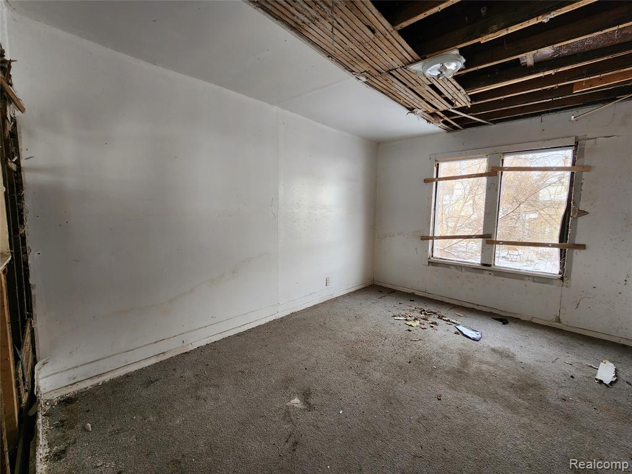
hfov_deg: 106.2
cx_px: 316
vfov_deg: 89.9
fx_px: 237
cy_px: 237
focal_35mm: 13
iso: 64
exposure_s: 1/60
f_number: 2.2
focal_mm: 2.2
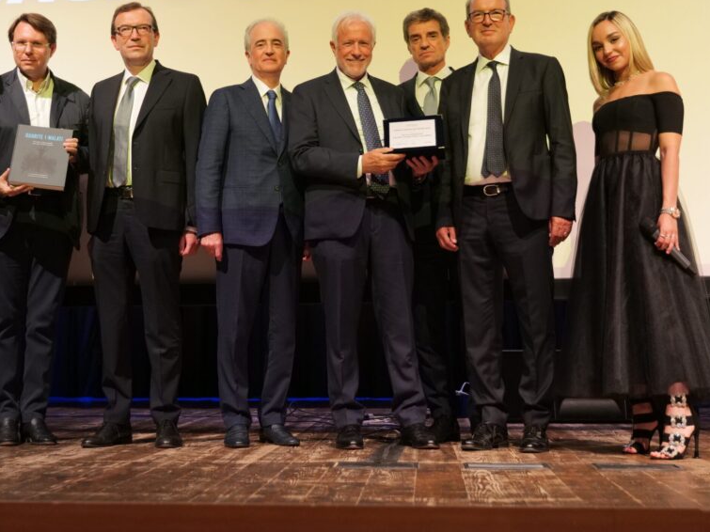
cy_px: 221
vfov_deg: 24.4
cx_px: 284
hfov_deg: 32.1
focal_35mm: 60
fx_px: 1230
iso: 4000
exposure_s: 1/60
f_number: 4
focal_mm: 46
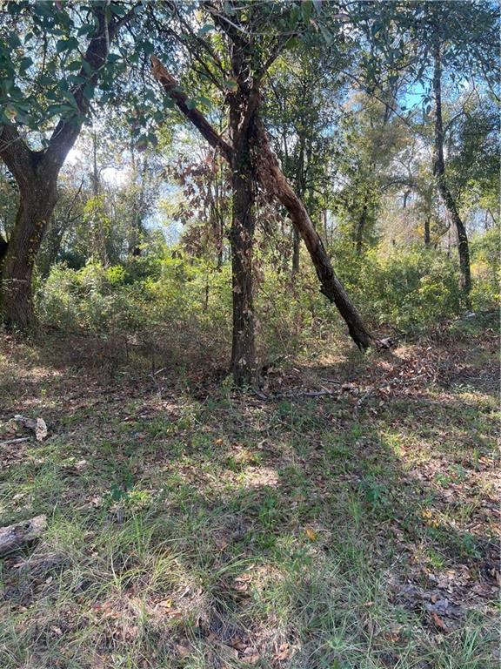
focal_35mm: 26
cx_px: 250
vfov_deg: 67.3
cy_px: 334
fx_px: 502
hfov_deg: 53.1
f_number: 1.5
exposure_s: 1/443
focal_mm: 5.7
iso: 50
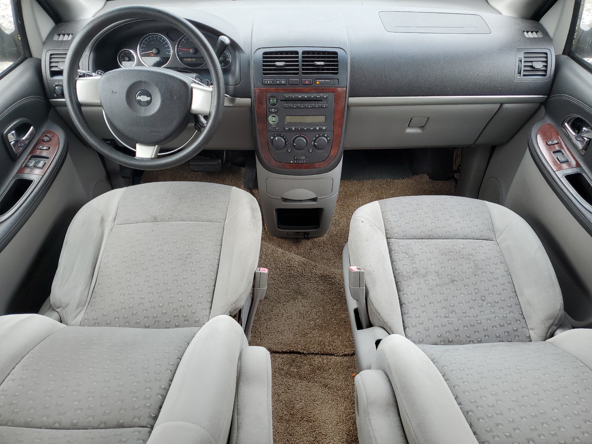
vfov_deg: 53.1
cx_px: 296
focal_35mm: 26
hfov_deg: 67.3
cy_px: 222
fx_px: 445
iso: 50
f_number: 1.5
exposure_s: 1/161
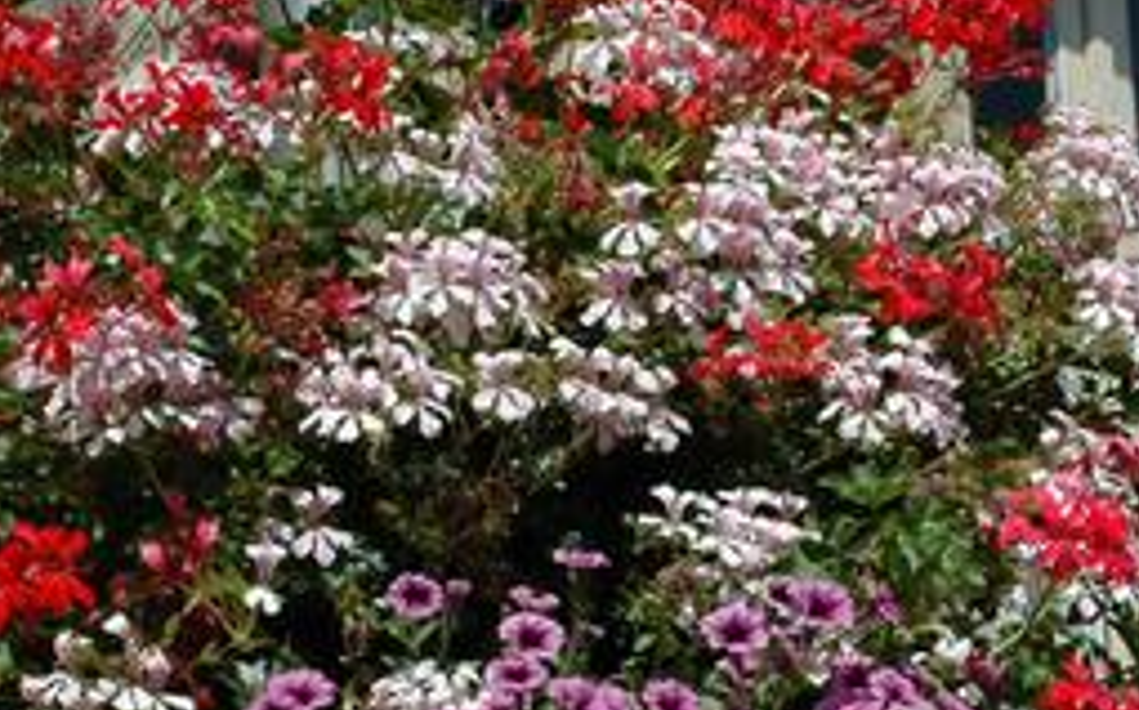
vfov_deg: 6.0
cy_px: 835
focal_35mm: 216
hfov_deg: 9.5
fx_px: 6701
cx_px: 1568
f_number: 10
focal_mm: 40
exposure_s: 1/400
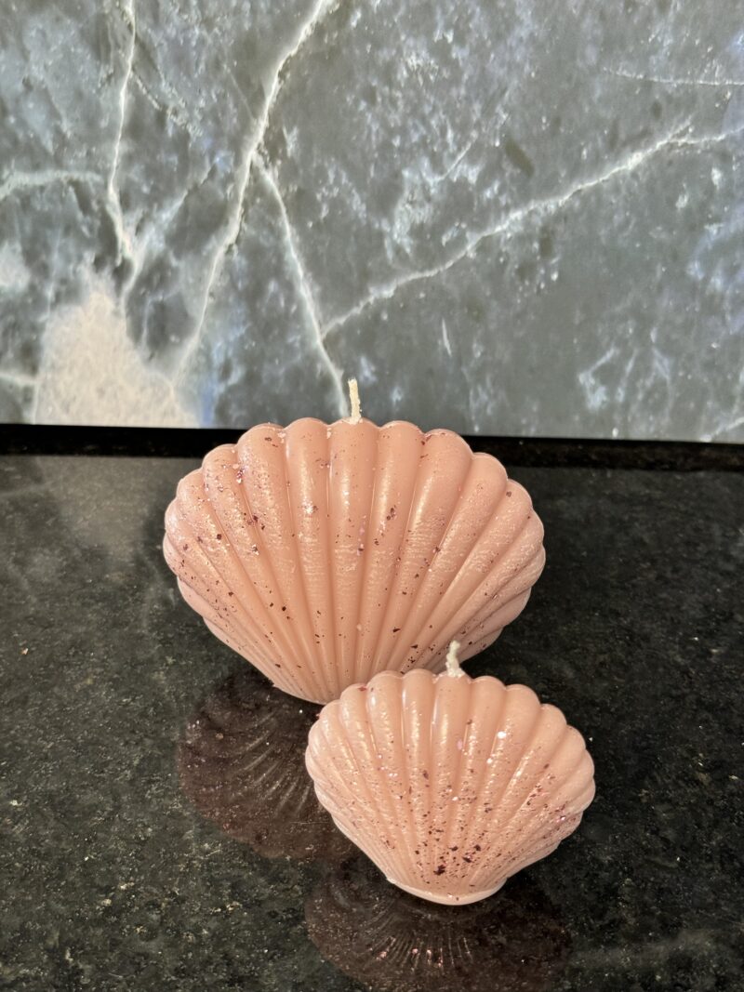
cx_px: 372
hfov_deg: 30.3
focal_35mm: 48
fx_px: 1376
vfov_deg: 39.7
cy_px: 496
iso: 125
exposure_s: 1/60
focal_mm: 6.86
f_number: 1.78
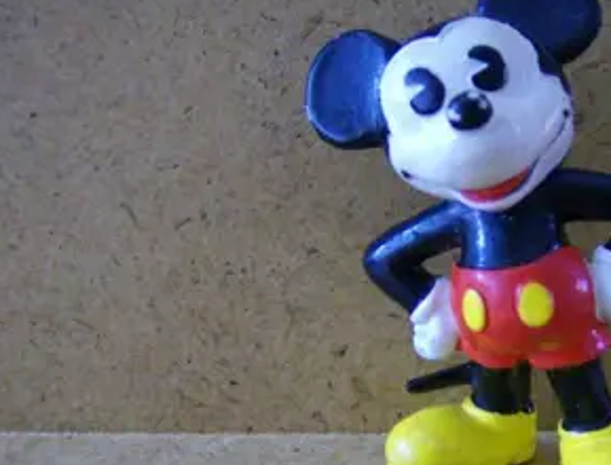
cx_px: 470
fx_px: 1047
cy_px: 300
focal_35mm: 59
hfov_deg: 31.8
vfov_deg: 24.9
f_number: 2.8
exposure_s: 1/37.8
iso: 200
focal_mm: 6
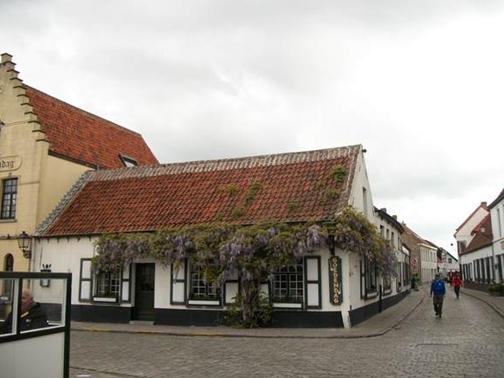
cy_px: 189
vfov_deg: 42.9
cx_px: 255
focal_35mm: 33
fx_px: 480
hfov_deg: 55.4
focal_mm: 5.7
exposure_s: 1/320
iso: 80
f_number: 2.9
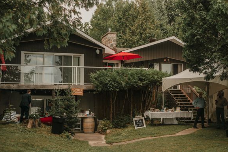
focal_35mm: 52
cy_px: 78
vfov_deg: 26.0
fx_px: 329
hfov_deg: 38.2
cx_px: 117
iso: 160
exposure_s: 1/2000
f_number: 3.5
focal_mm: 50
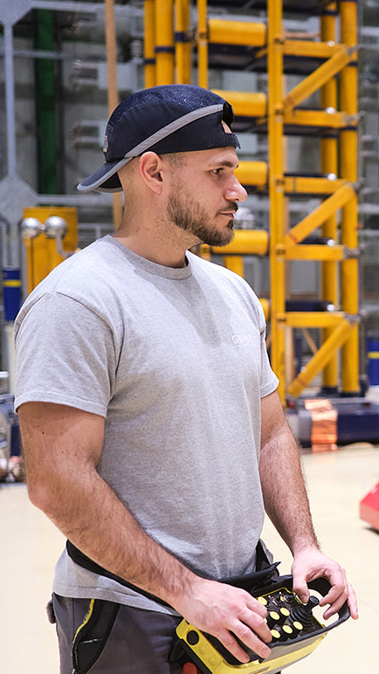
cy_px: 399
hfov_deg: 14.7
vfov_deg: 27.8
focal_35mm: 76
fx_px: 1358
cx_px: 575
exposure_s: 1/125
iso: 640
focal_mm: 23
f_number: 1.6
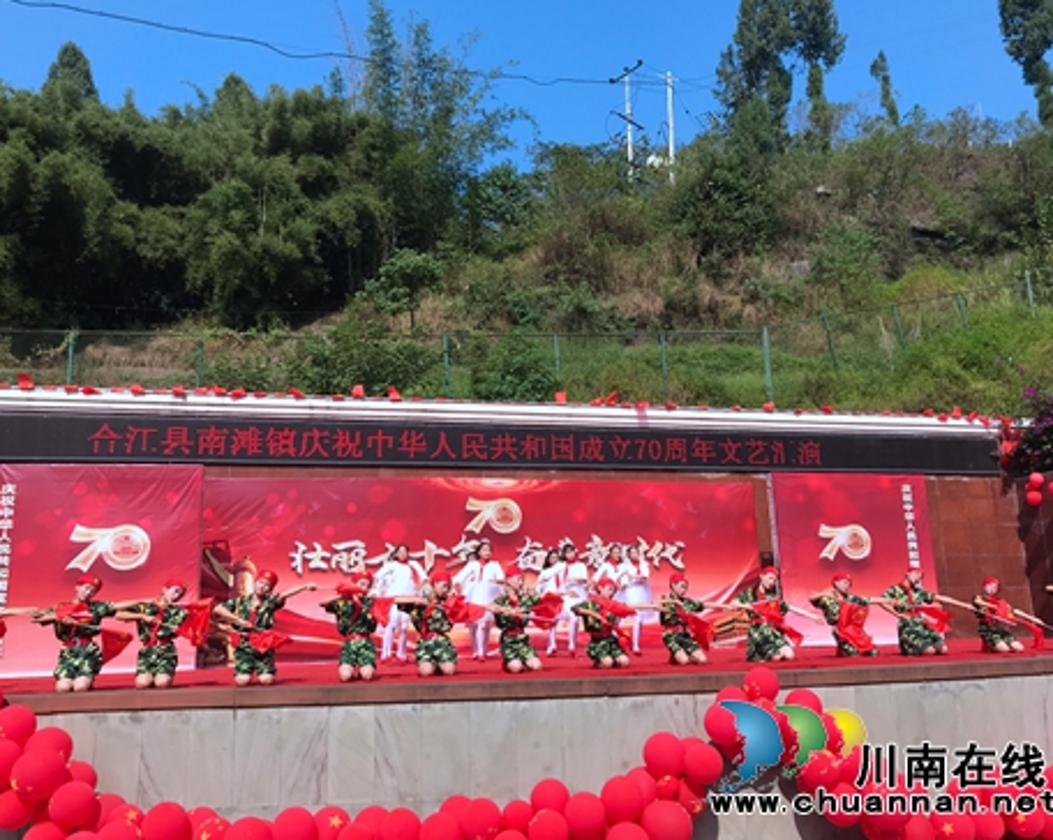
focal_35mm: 30
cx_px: 543
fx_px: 934
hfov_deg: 58.8
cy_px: 428
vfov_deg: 48.4
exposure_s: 1/2227
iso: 20
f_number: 1.8
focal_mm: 3.99
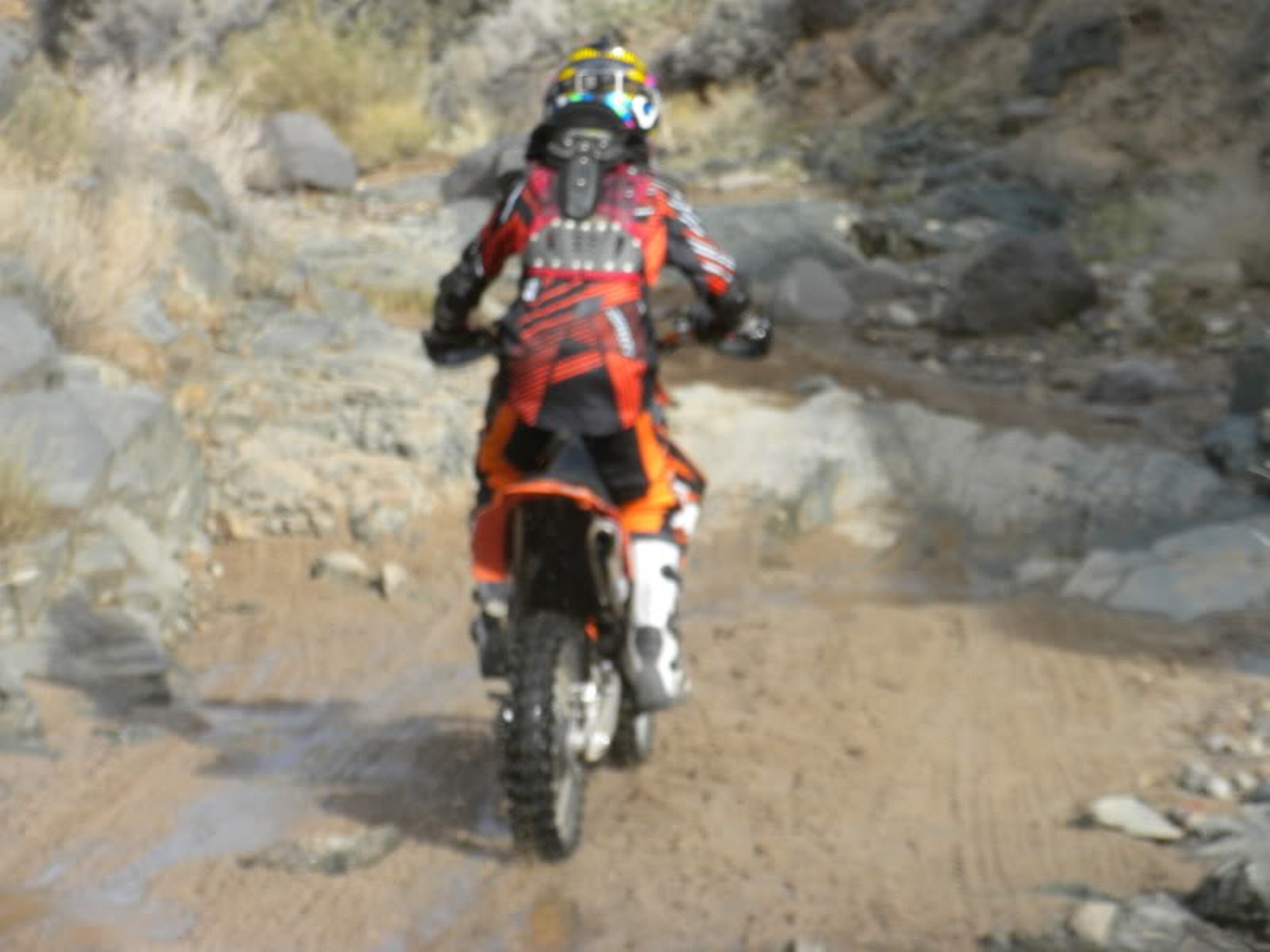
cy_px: 476
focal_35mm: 119
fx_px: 4366
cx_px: 635
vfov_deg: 12.5
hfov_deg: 16.6
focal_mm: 21
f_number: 5.1
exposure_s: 1/455
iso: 151
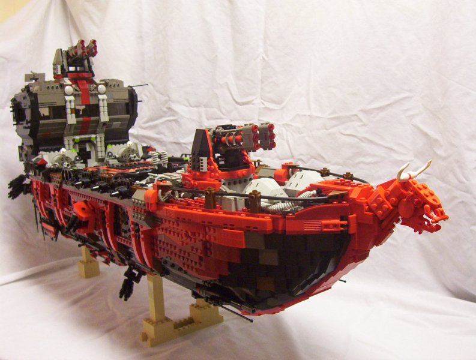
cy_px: 180
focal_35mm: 43
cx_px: 238
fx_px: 593
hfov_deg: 43.7
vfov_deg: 33.8
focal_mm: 5.77
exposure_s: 1/27.3
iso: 200
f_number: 2.73
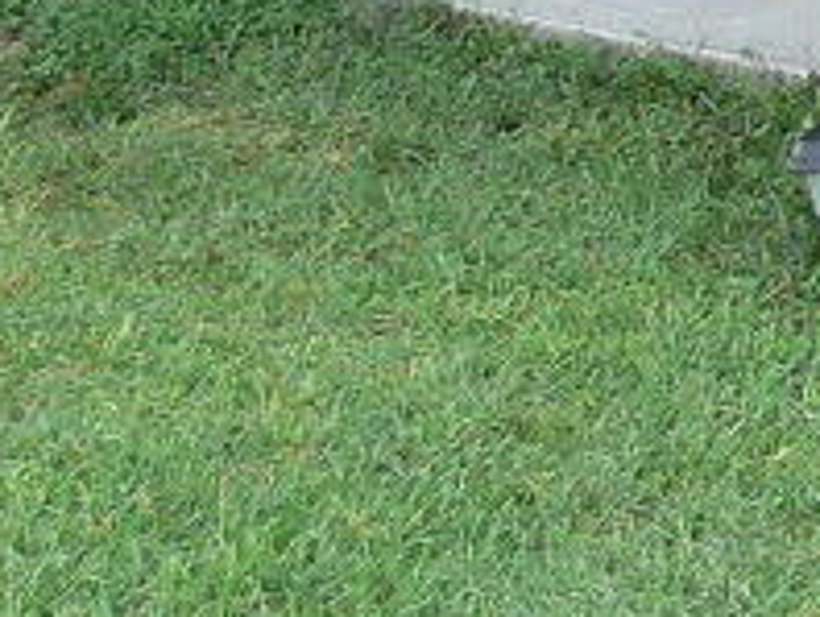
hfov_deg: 7.7
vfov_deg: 6.4
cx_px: 2406
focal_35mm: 226
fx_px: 5360
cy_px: -621
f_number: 4
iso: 80
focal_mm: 7.4
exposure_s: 1/100
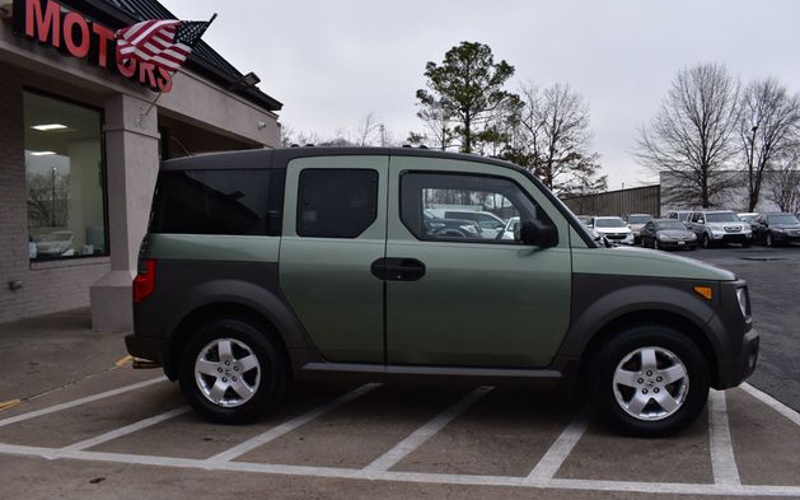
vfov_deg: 44.5
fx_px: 610
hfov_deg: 66.5
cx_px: 397
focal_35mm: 28
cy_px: 257
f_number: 9
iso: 400
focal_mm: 18
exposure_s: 1/125
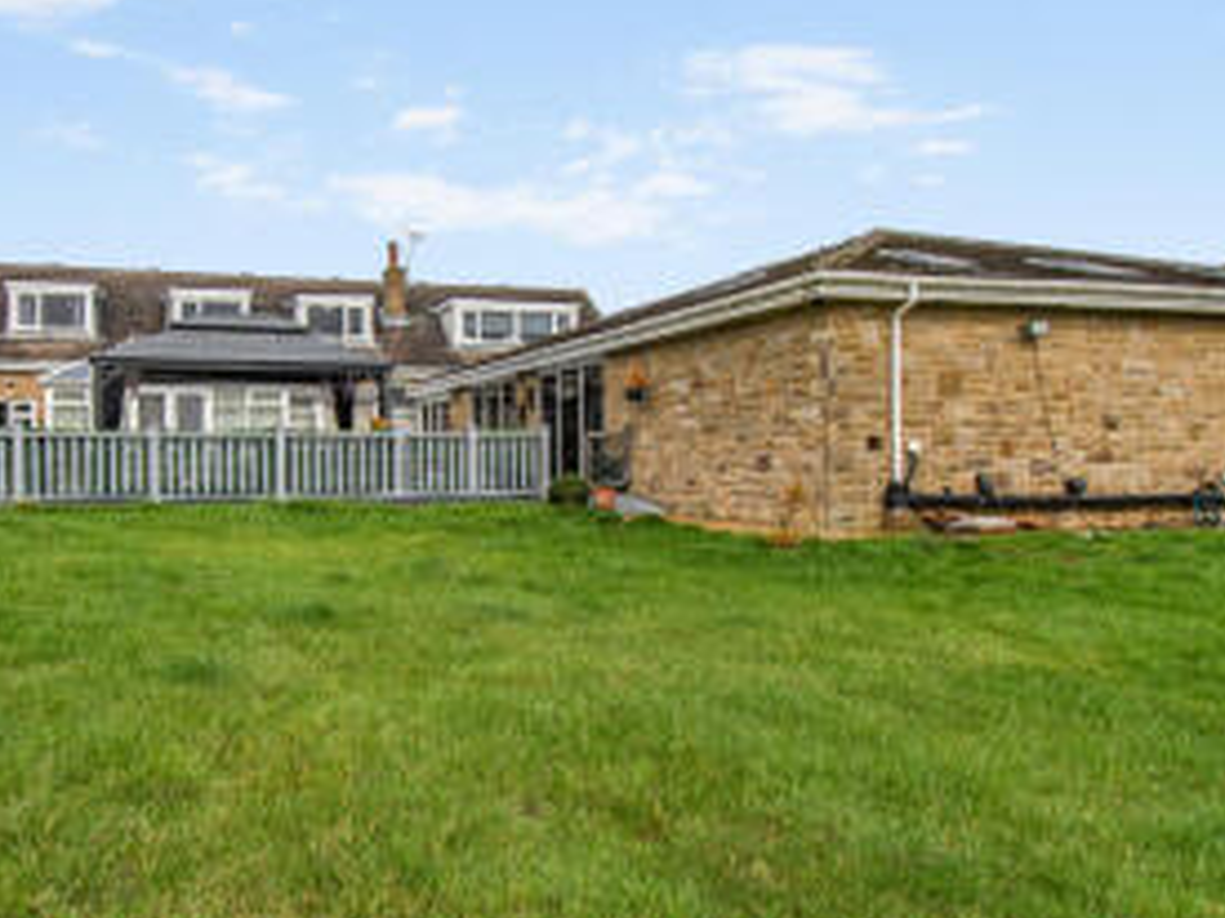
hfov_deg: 68.0
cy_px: 443
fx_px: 884
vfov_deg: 54.8
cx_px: 437
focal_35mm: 25
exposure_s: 1/500
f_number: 8
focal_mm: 10
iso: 400
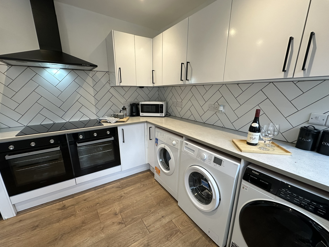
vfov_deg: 81.7
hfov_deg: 98.1
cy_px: 130
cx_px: 160
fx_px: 143
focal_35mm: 15
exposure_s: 1/100
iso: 160
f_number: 2.2
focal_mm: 2.22
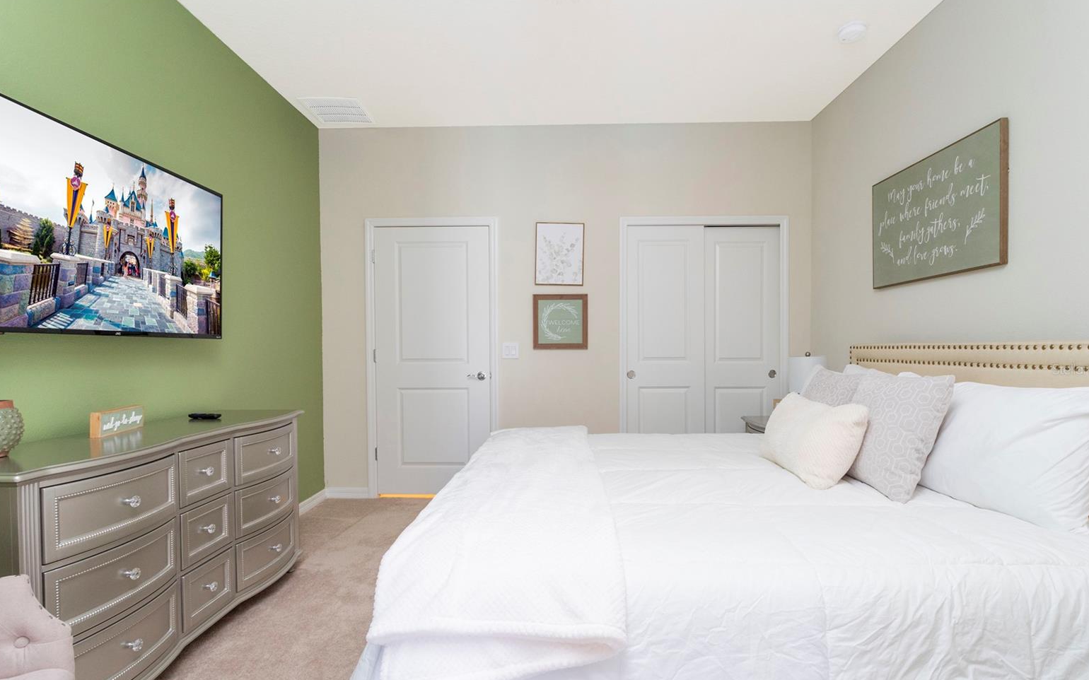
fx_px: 534
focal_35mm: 18
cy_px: 369
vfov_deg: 64.9
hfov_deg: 91.1
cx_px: 549
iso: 1000
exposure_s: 1/10
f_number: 10
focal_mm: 17
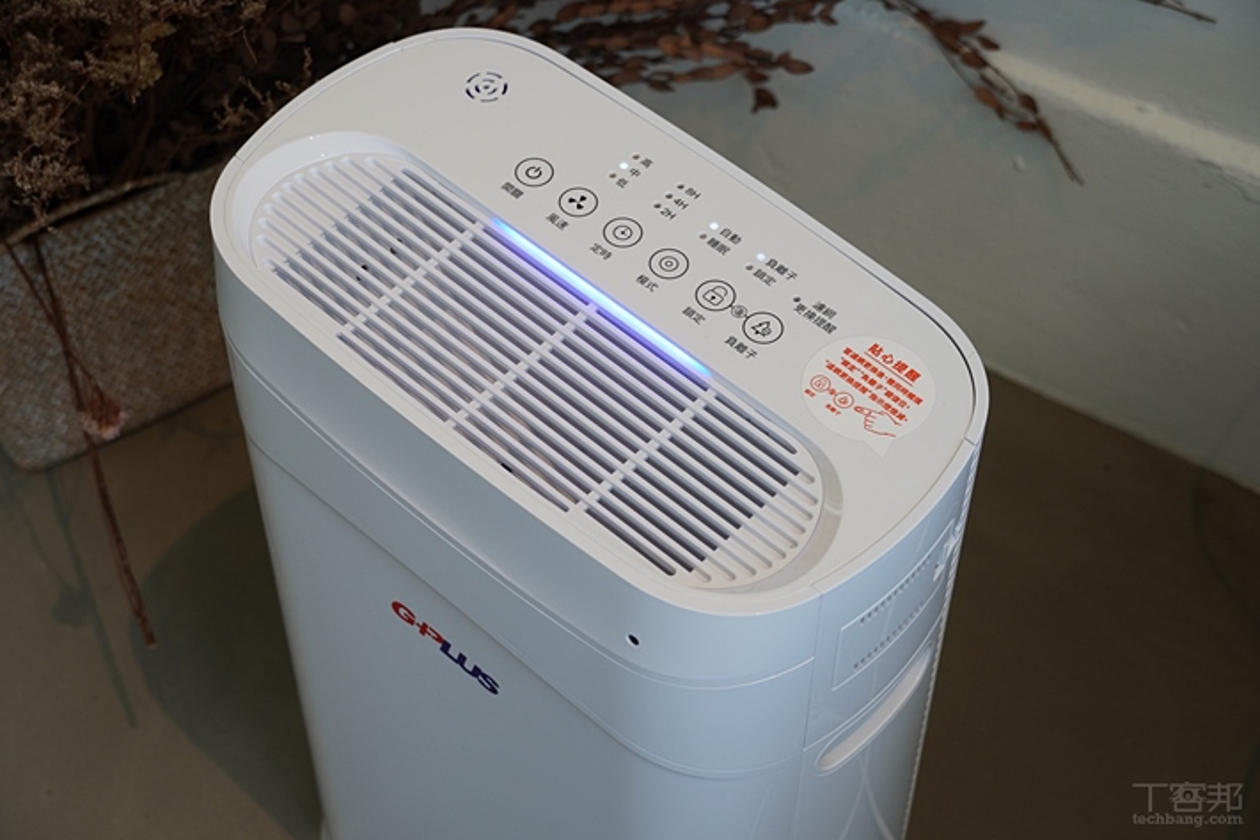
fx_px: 2502
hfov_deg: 28.3
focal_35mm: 72
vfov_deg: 19.0
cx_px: 623
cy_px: 416
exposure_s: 1/80
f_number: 5.6
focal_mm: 47
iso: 320
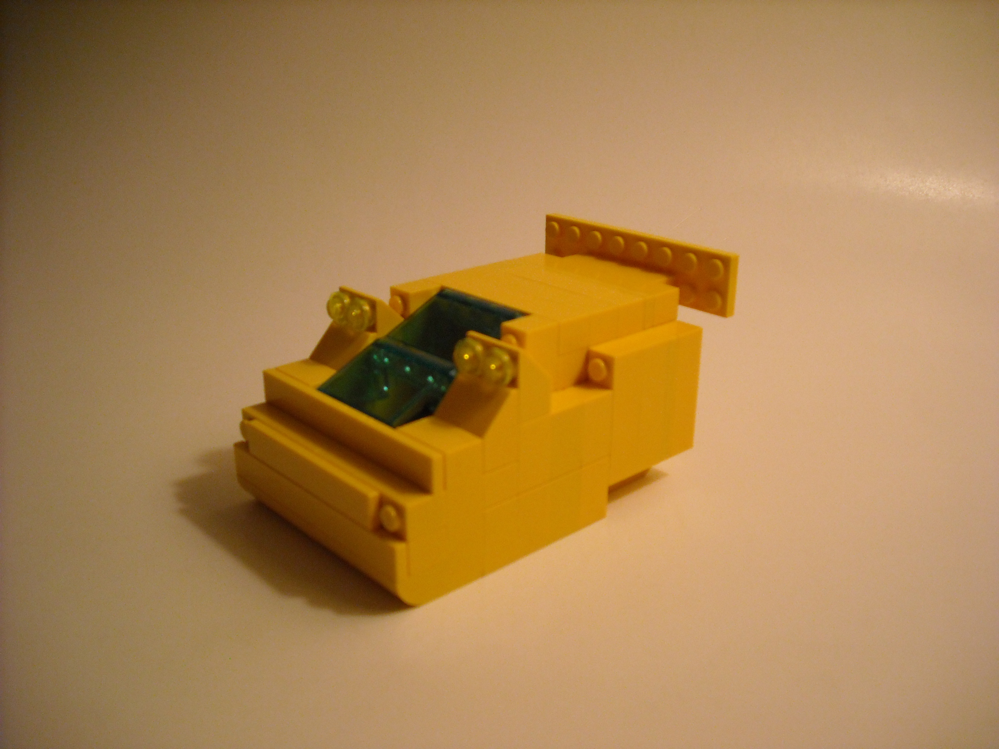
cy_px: 374
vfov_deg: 40.7
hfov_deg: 52.6
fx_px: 1010
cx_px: 500
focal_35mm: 35
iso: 259
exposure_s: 1/60
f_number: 2.8
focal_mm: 5.7
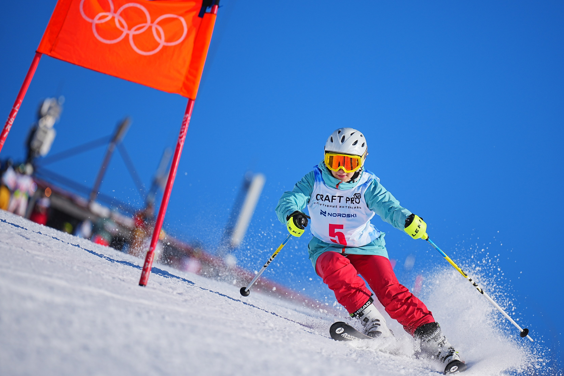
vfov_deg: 5.6
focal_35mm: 246
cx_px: 340
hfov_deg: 8.4
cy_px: 185
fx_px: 3854
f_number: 2.8
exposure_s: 1/4000
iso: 100
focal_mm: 200
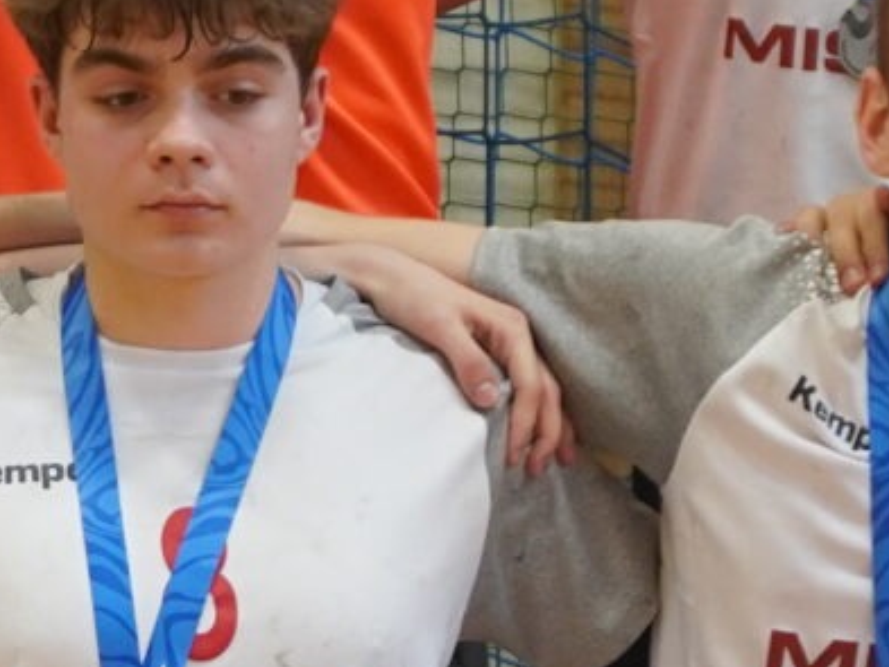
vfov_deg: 6.8
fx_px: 5552
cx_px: 156
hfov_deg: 9.1
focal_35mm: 216
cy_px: 750
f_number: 4
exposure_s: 1/160
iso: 640
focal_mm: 23
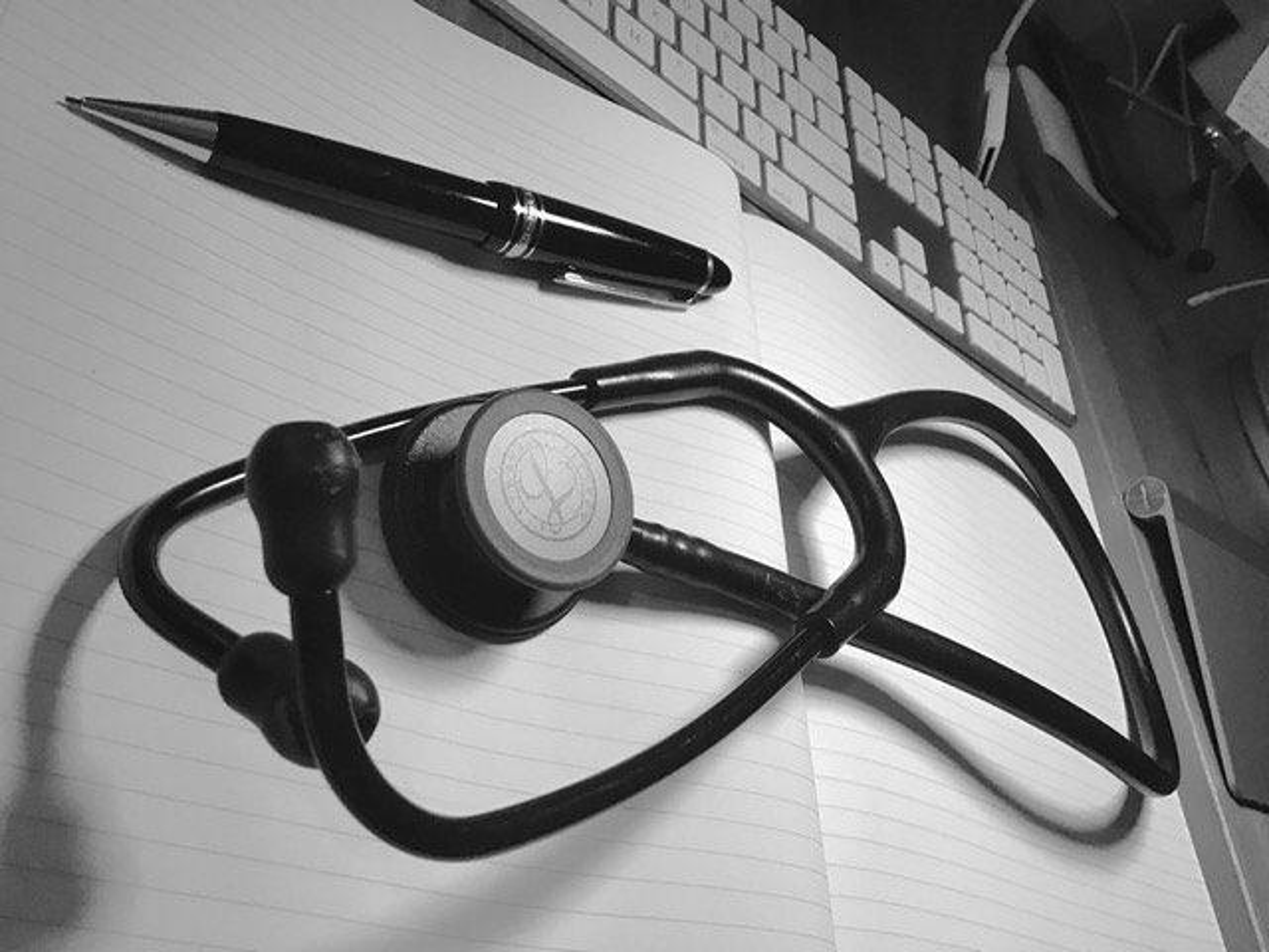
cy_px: 476
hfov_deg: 58.4
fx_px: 1136
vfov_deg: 45.4
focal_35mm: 31
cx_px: 634
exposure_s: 1/33
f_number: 2.4
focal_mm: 3.3
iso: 64
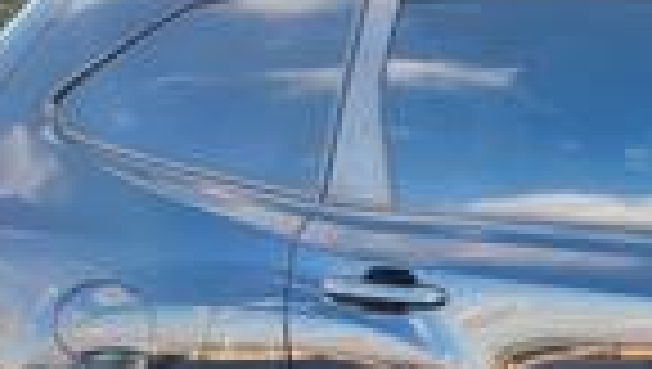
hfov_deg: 21.6
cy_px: 490
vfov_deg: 13.4
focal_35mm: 87
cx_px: 895
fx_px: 1506
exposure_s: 1/180
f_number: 1.8
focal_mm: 5.4
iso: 64
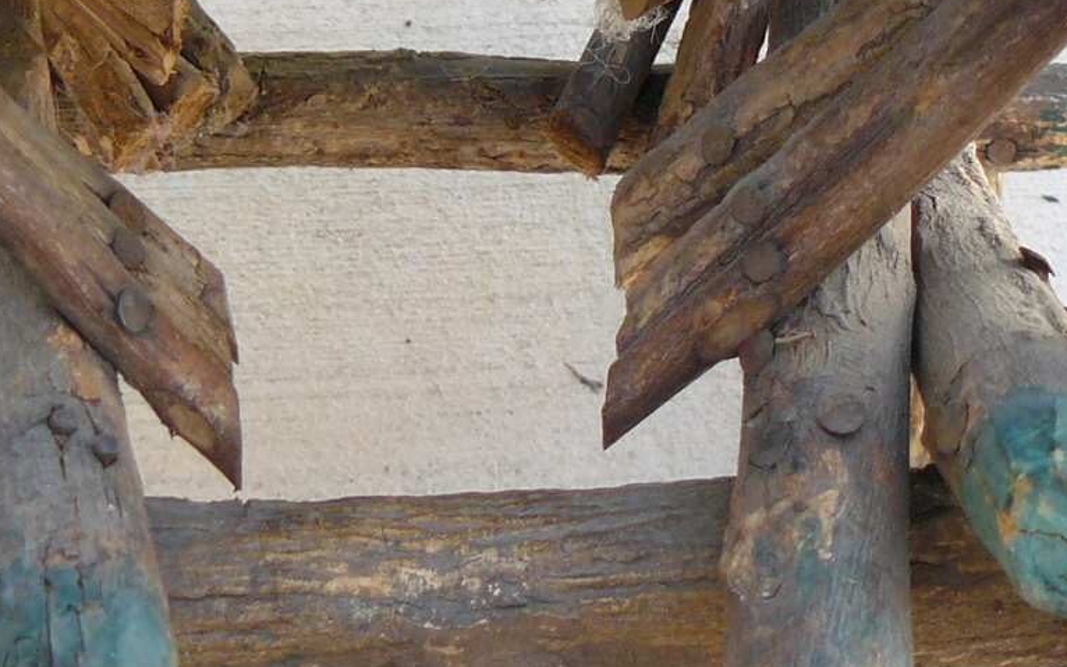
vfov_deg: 12.6
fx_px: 2967
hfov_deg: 20.4
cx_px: 437
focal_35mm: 102
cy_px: -39
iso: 100
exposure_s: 1/80
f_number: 2.8
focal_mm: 6
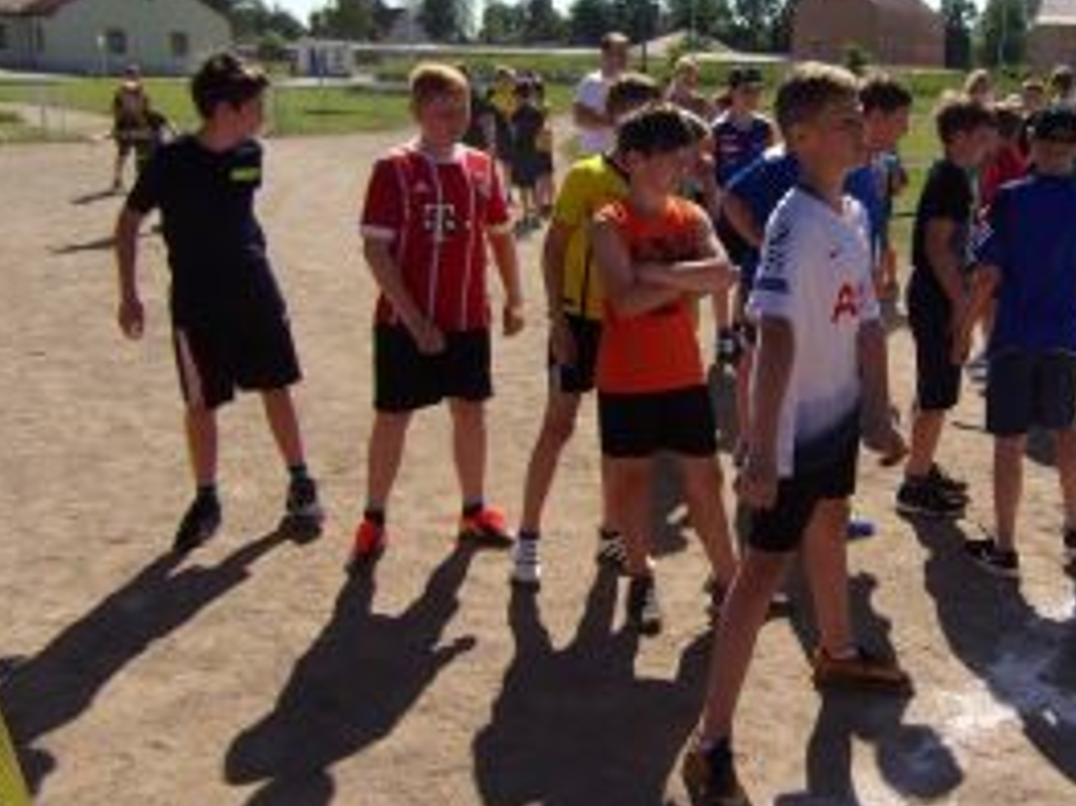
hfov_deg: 47.3
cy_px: 323
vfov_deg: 37.5
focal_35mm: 38
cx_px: 798
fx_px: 1181
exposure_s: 1/1300
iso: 80
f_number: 3.5
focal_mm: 4.5
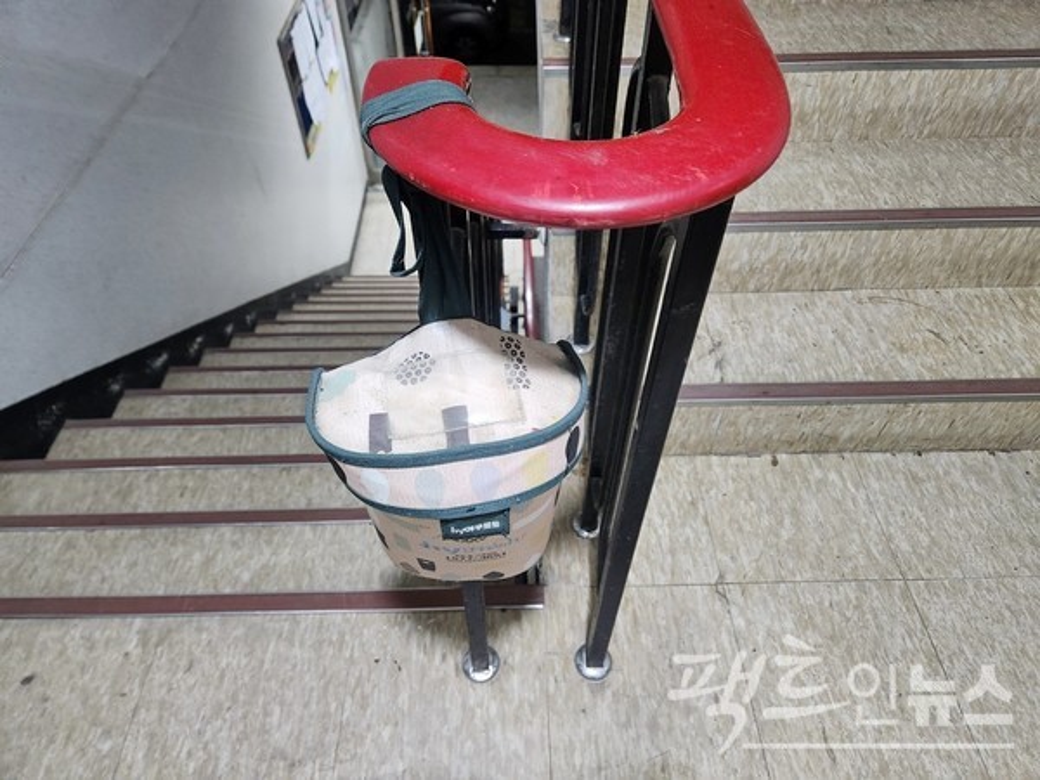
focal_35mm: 23
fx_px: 691
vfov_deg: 58.9
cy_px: 390
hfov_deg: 73.9
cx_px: 520
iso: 640
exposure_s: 1/60
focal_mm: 5.4
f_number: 1.8
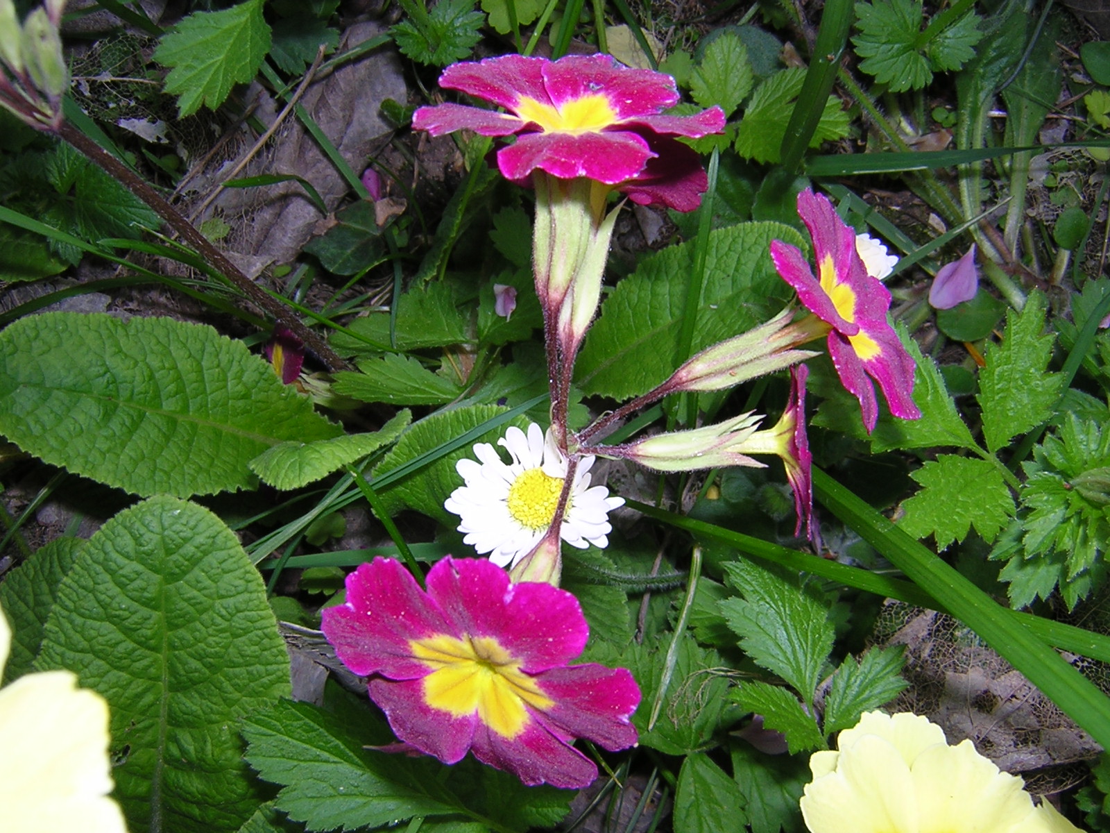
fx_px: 1154
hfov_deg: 51.4
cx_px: 555
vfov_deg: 39.7
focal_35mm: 36
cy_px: 416
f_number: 5.2
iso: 100
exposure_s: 1/60.1
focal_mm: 4.7
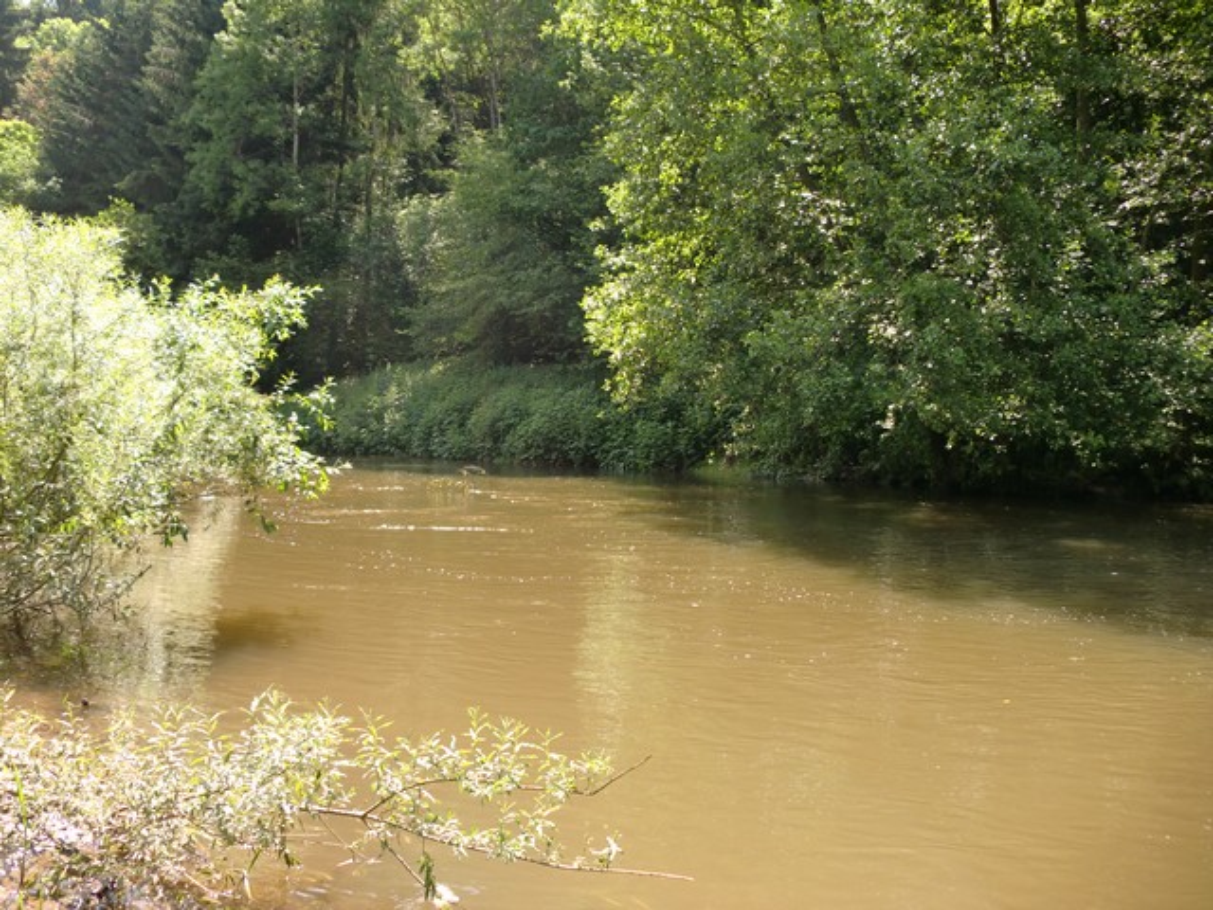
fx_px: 1226
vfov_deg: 40.7
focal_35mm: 35
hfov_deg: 52.6
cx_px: 606
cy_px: 455
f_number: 3.1
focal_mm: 6.3
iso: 64
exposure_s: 1/200
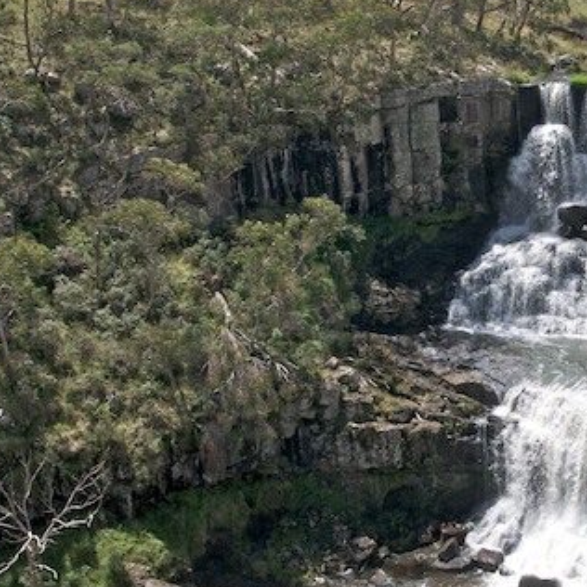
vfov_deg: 29.6
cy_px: 286
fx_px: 1113
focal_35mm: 58
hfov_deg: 28.4
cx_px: 533
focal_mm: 24
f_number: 10
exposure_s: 1/400
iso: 320
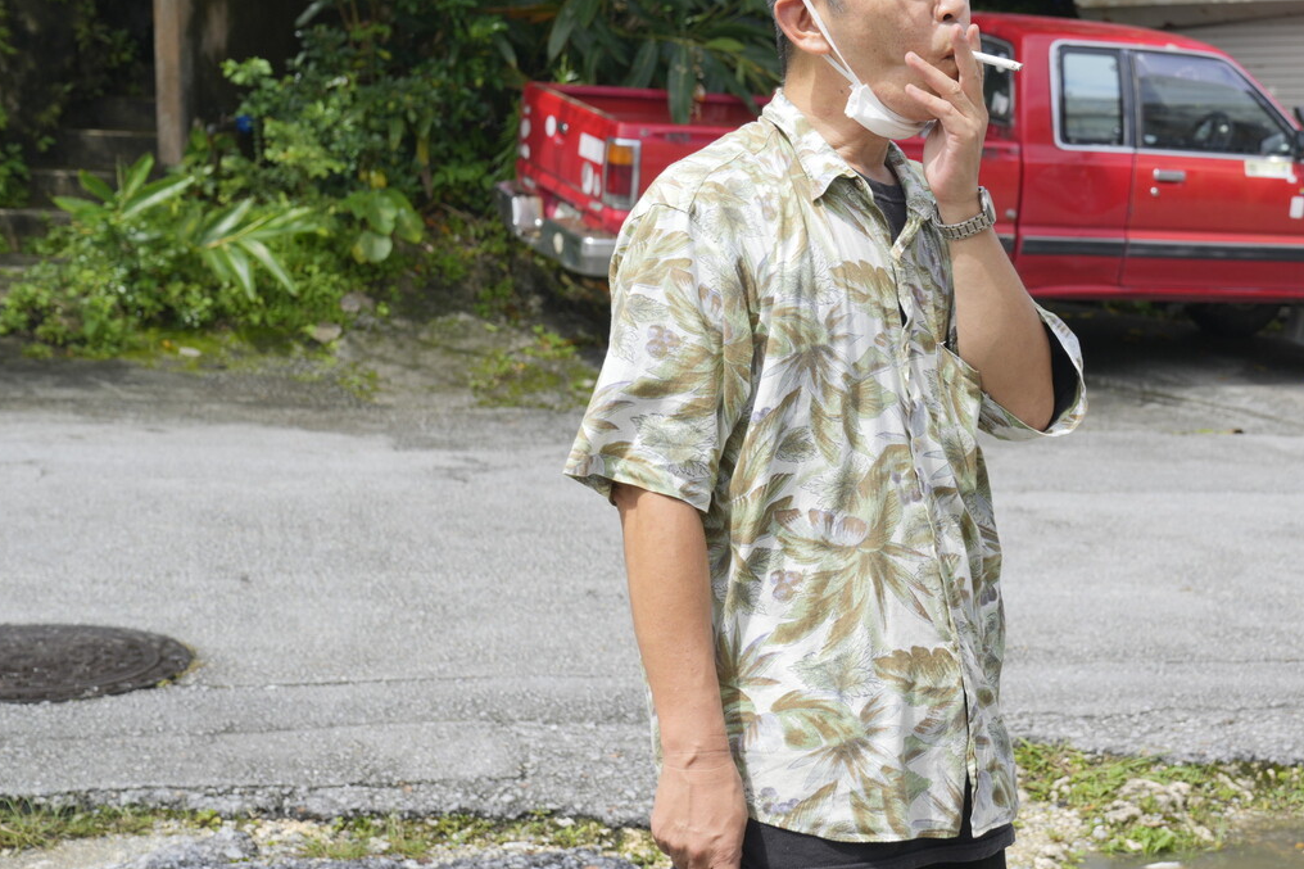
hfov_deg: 31.9
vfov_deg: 21.8
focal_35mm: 62
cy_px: 280
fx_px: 2245
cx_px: 943
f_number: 5.6
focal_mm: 42
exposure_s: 1/400
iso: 100
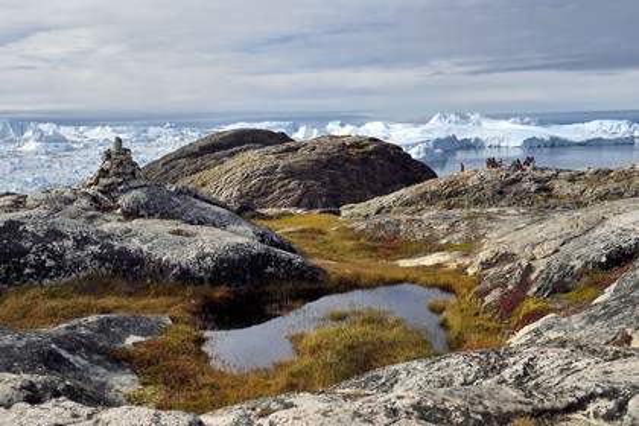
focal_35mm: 42
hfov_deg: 46.4
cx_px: 320
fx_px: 745
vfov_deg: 31.9
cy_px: 213
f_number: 11
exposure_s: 1/320
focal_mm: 42
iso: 200
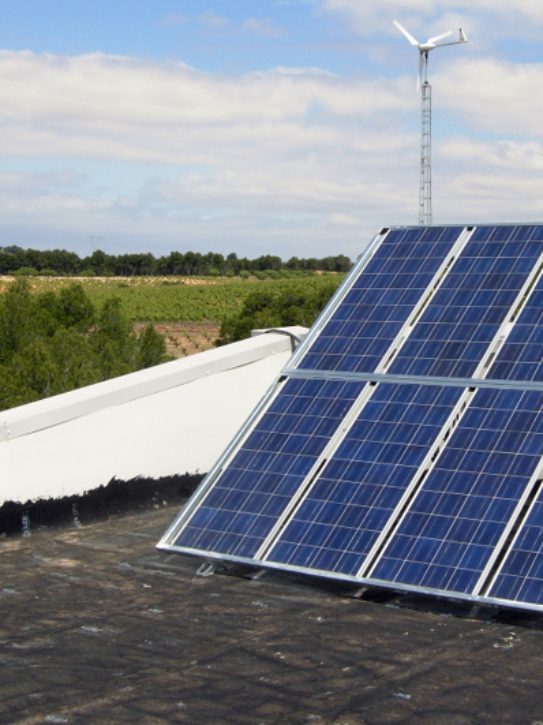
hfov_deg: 23.5
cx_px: 458
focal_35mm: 61
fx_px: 1276
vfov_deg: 31.6
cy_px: 275
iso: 50
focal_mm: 7.5
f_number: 6.8
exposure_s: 1/279
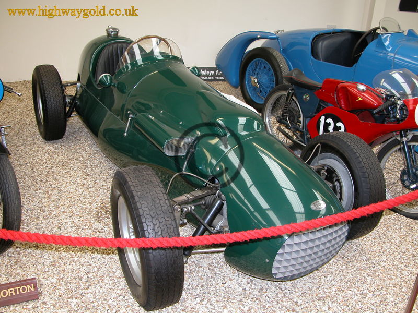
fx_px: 423
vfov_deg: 40.7
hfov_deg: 52.6
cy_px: 156
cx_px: 209
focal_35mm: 35
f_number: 2.8
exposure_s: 1/30
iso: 100
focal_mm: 8.9
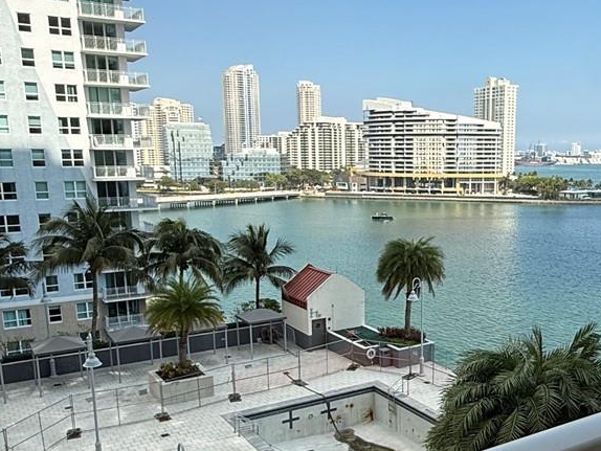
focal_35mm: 39
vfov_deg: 36.6
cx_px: 429
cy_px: 284
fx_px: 677
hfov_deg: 46.6
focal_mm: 2.22
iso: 50
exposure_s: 1/1848
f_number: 2.2
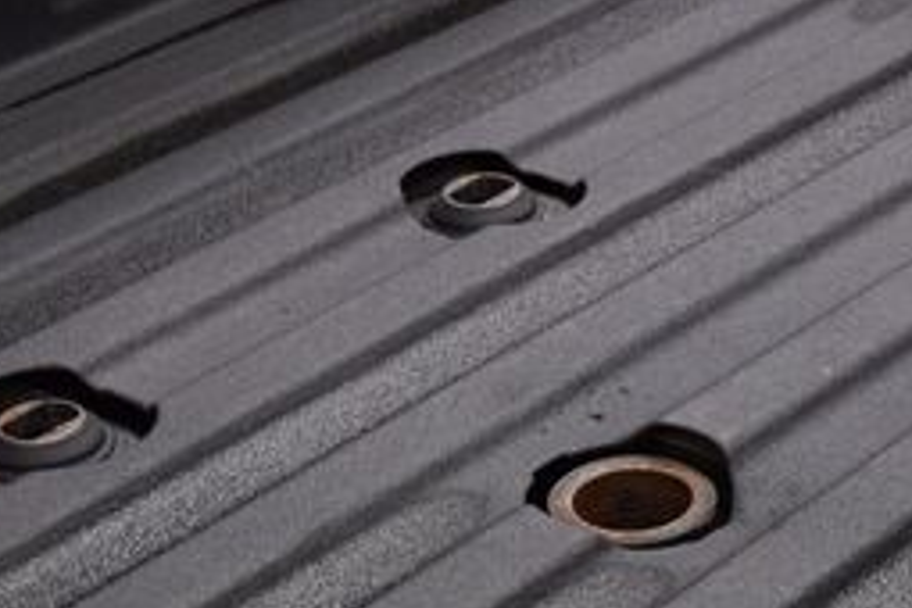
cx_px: 744
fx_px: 3242
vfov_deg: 10.7
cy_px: 435
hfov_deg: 15.9
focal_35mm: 128
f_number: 6.3
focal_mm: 34
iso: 640
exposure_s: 1/15
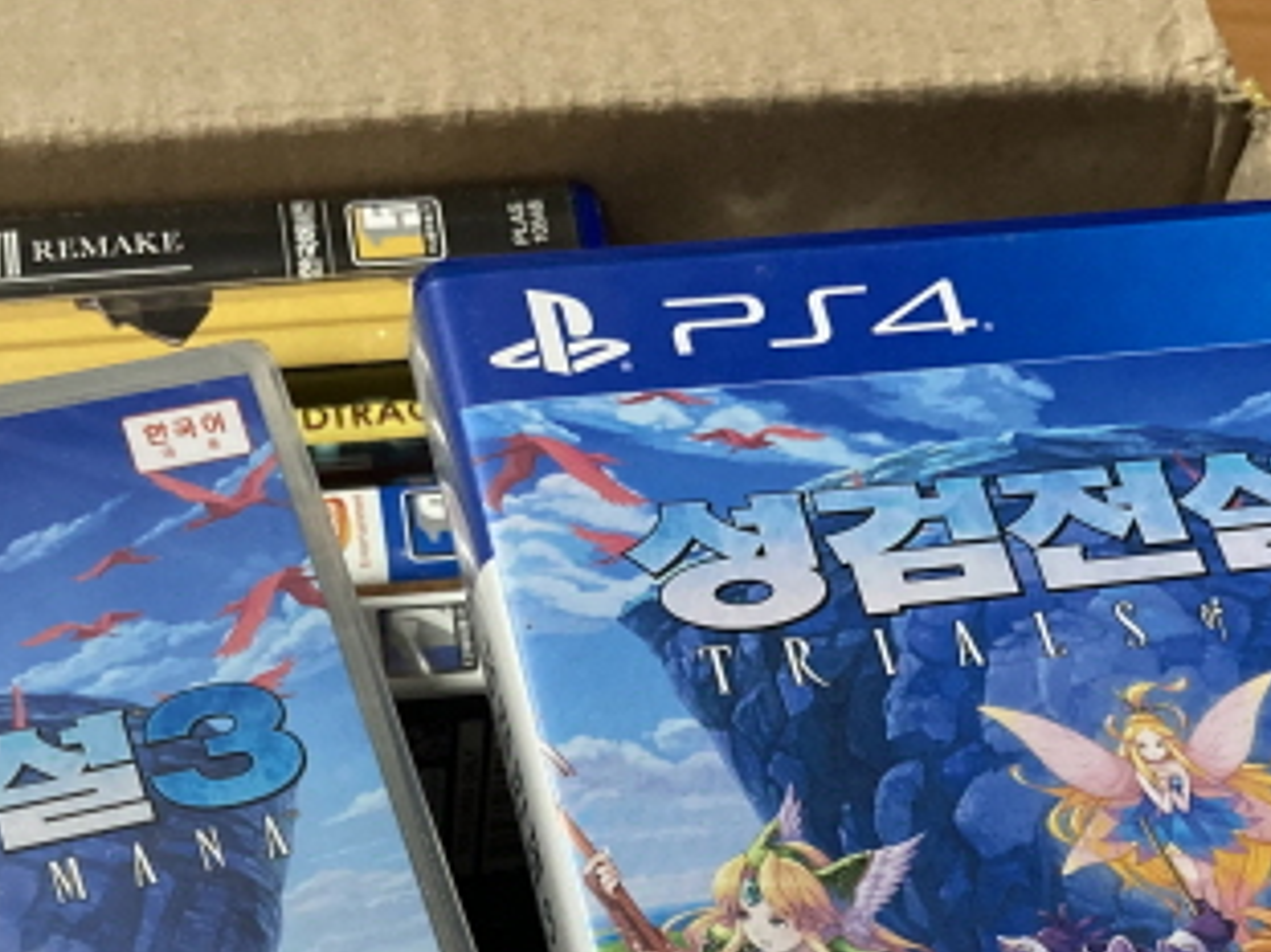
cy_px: 1164
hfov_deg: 27.0
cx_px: 568
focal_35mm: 72
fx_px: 2643
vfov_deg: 19.2
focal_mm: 3.99
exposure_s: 1/60
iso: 200
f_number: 1.8
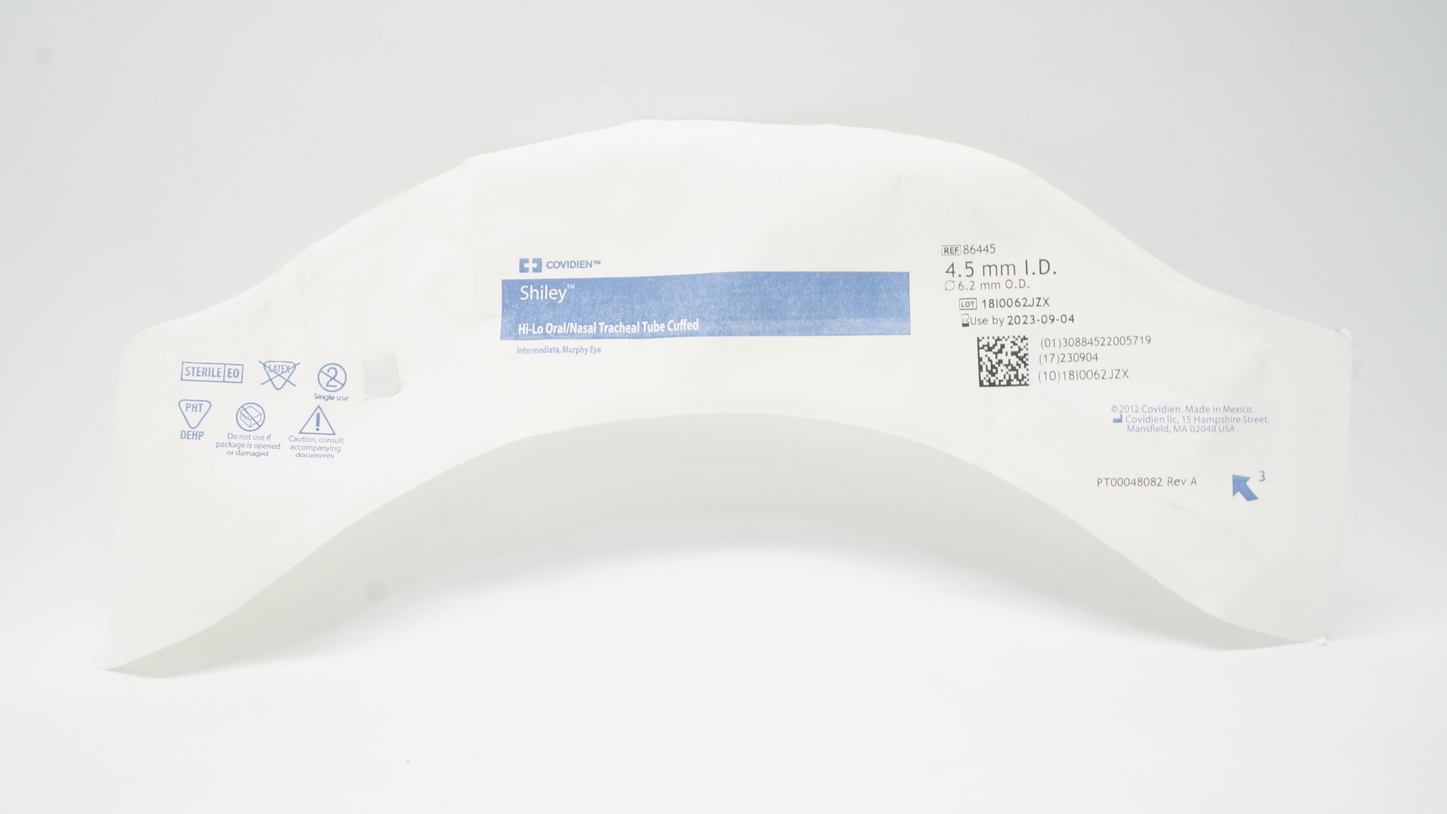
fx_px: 1113
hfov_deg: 66.1
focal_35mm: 29
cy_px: 405
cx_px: 705
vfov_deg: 40.2
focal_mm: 18
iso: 800
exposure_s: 1/20
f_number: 11
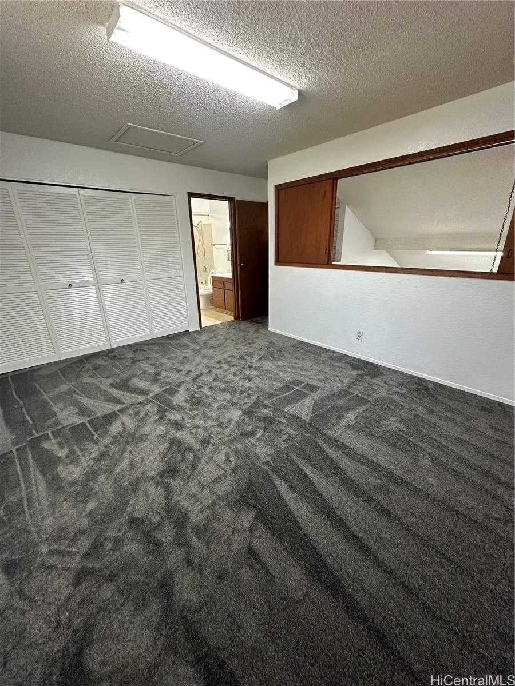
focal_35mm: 14
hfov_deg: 85.7
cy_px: 343
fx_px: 278
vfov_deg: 102.1
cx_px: 258
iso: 200
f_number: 2.2
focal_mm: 2.22
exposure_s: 1/60
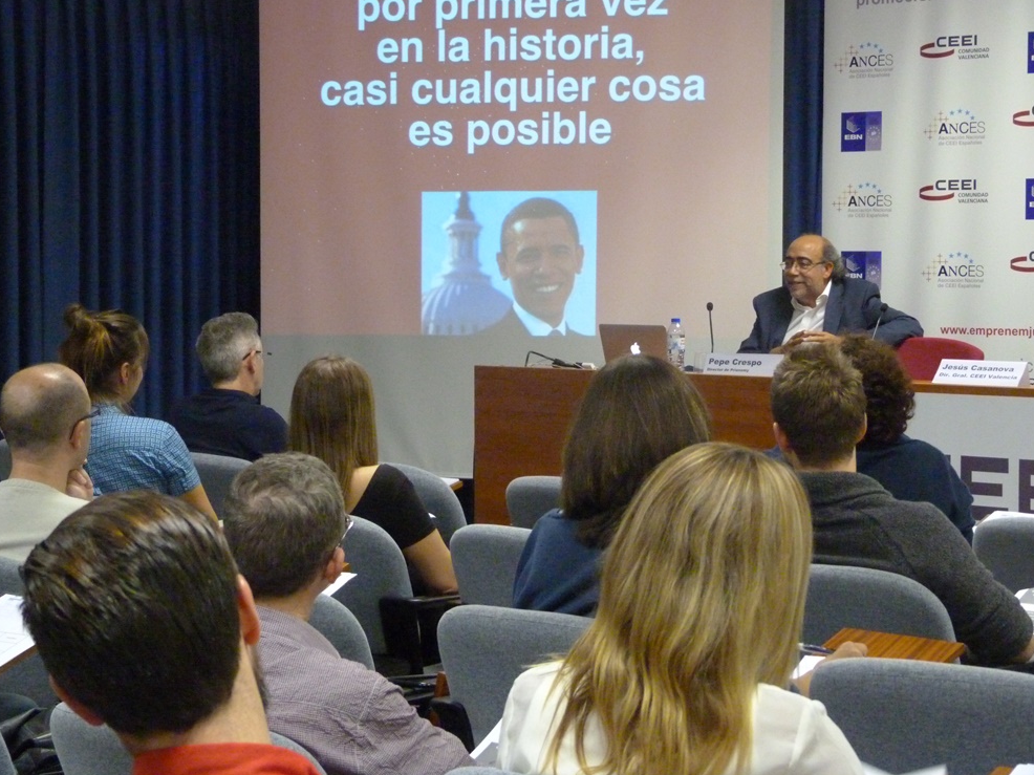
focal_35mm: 80
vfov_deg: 18.4
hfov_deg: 24.4
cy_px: 378
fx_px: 2389
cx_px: 527
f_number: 3.3
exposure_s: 1/30
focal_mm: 13.8
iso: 800
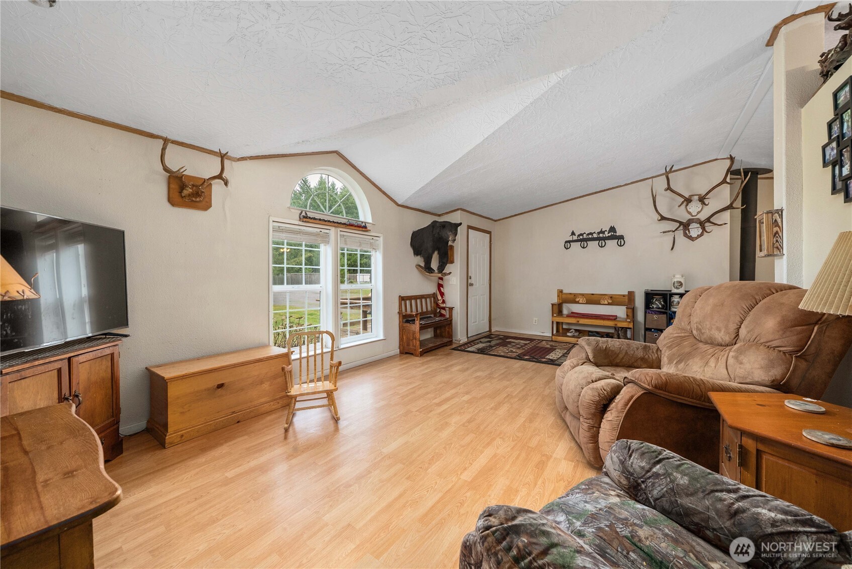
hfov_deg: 108.3
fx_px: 308
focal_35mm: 13
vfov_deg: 85.5
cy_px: 284
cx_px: 426
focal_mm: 13
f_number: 7.1
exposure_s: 1/6
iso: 1000
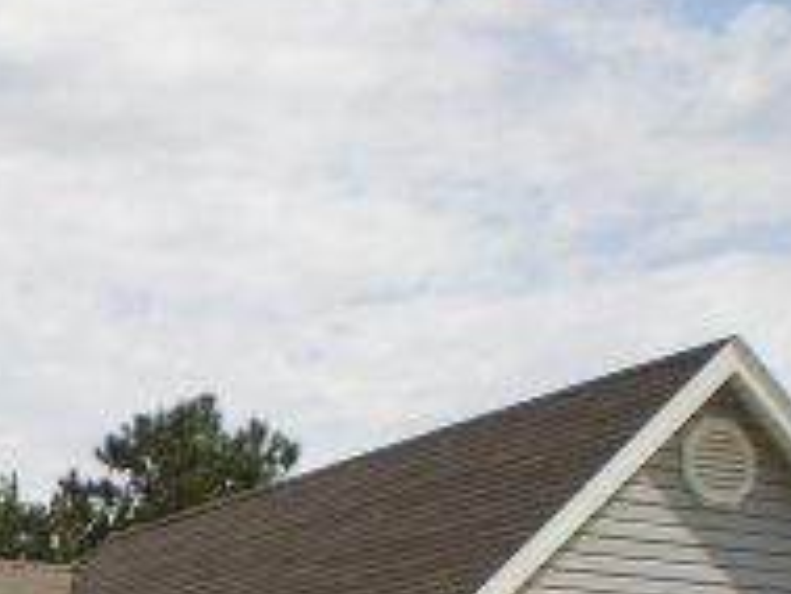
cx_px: -167
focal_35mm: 122
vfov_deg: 11.7
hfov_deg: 15.5
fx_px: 2790
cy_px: 878
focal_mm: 6.3
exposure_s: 1/1000
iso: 64
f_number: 4.6
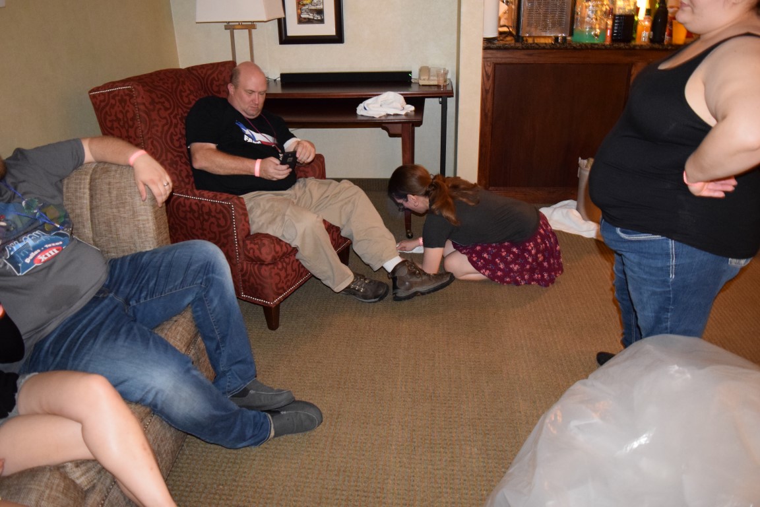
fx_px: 570
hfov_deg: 67.4
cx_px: 380
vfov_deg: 47.9
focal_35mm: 27
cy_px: 254
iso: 3200
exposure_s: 1/60
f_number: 3.5
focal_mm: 18
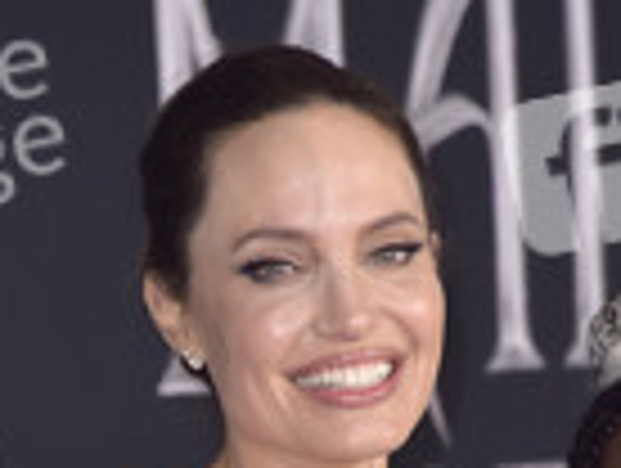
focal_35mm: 836
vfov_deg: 1.8
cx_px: 326
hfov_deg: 2.4
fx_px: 15024
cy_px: 824
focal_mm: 300
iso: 800
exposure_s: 1/250
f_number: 7.1
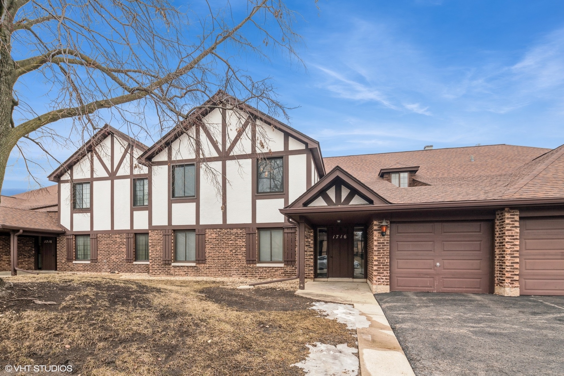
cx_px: 282
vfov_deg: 70.5
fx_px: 266
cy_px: 188
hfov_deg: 93.3
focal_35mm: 17
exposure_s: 1/400
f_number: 8
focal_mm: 17
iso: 400
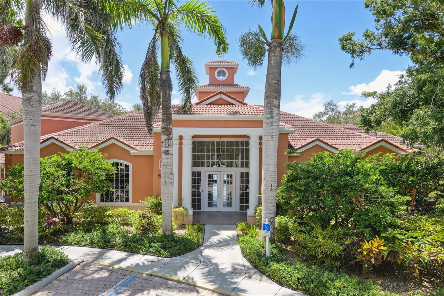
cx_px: 222
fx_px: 259
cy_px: 148
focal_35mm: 21
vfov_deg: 59.5
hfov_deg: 81.2
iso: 400
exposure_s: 1/250
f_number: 11
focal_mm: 21
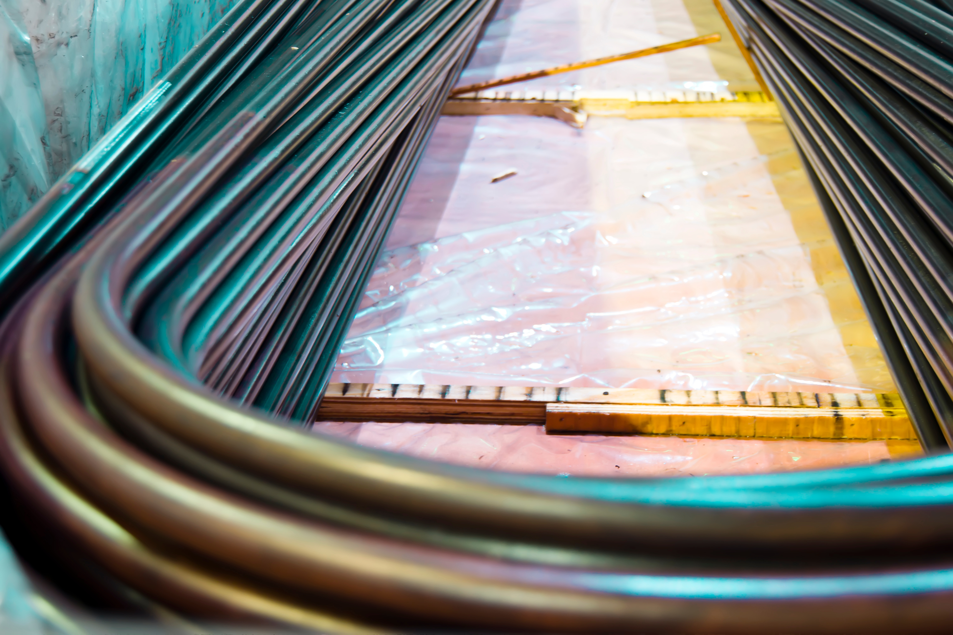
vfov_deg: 25.8
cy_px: 318
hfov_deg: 37.9
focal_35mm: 52
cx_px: 476
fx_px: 1390
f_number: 4.5
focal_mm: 35
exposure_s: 3
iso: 100
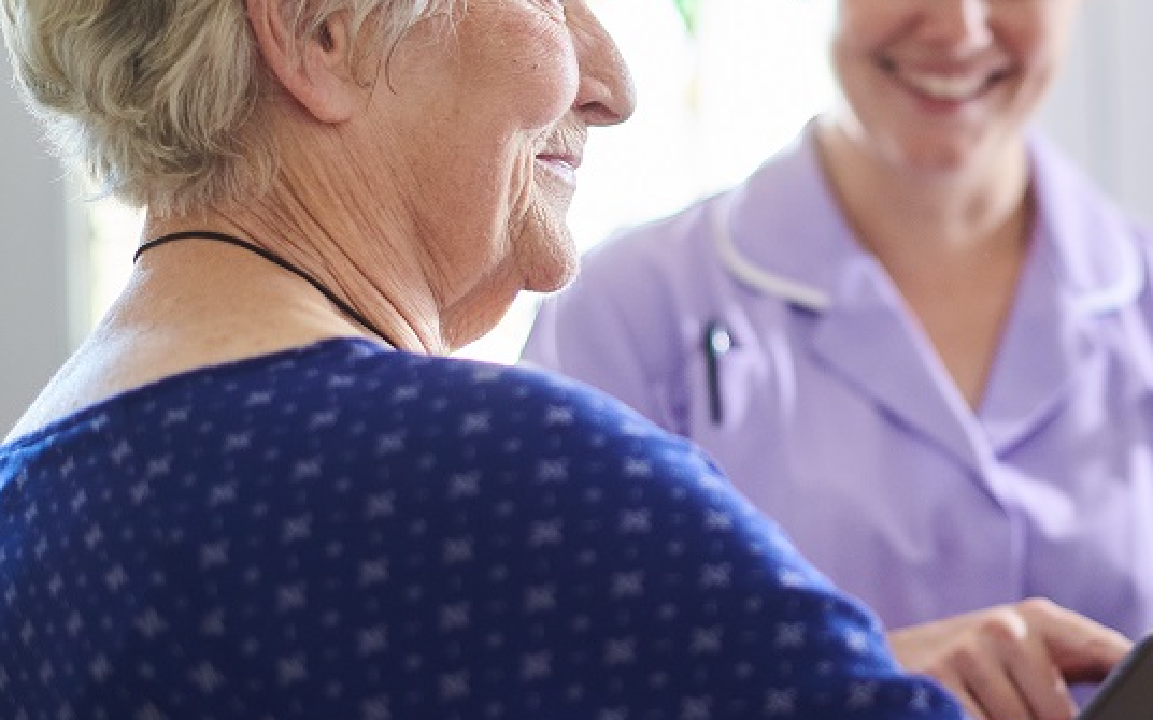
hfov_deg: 21.5
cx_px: 1000
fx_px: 2985
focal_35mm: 95
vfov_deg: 13.8
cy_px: 325
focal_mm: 50
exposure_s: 1/125
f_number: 2.2
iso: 640
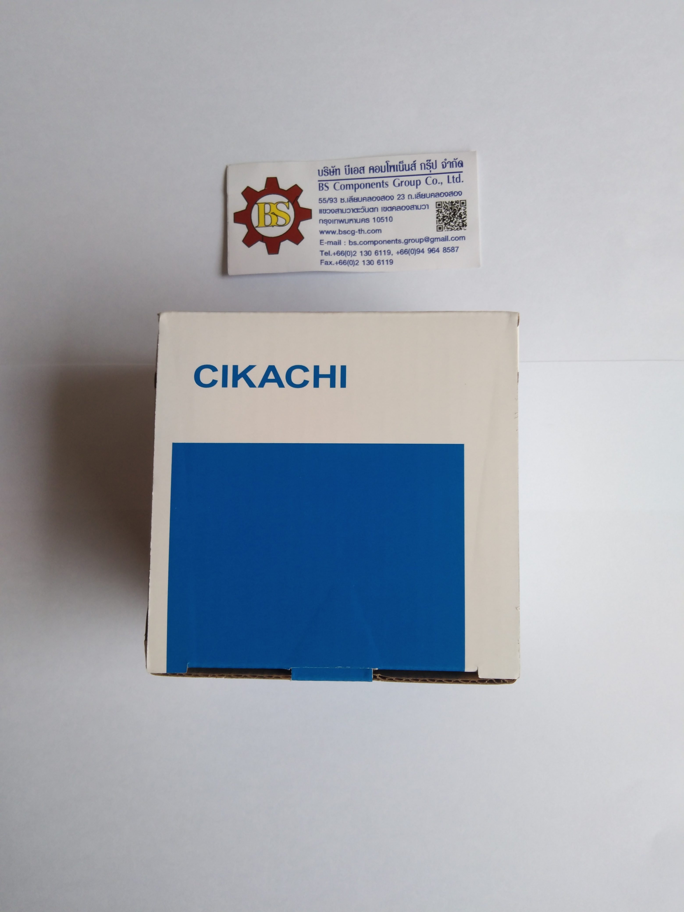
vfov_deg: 60.0
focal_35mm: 30
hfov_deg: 46.8
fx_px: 790
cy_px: 456
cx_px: 342
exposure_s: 1/100
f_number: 2.2
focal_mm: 3.65
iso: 114
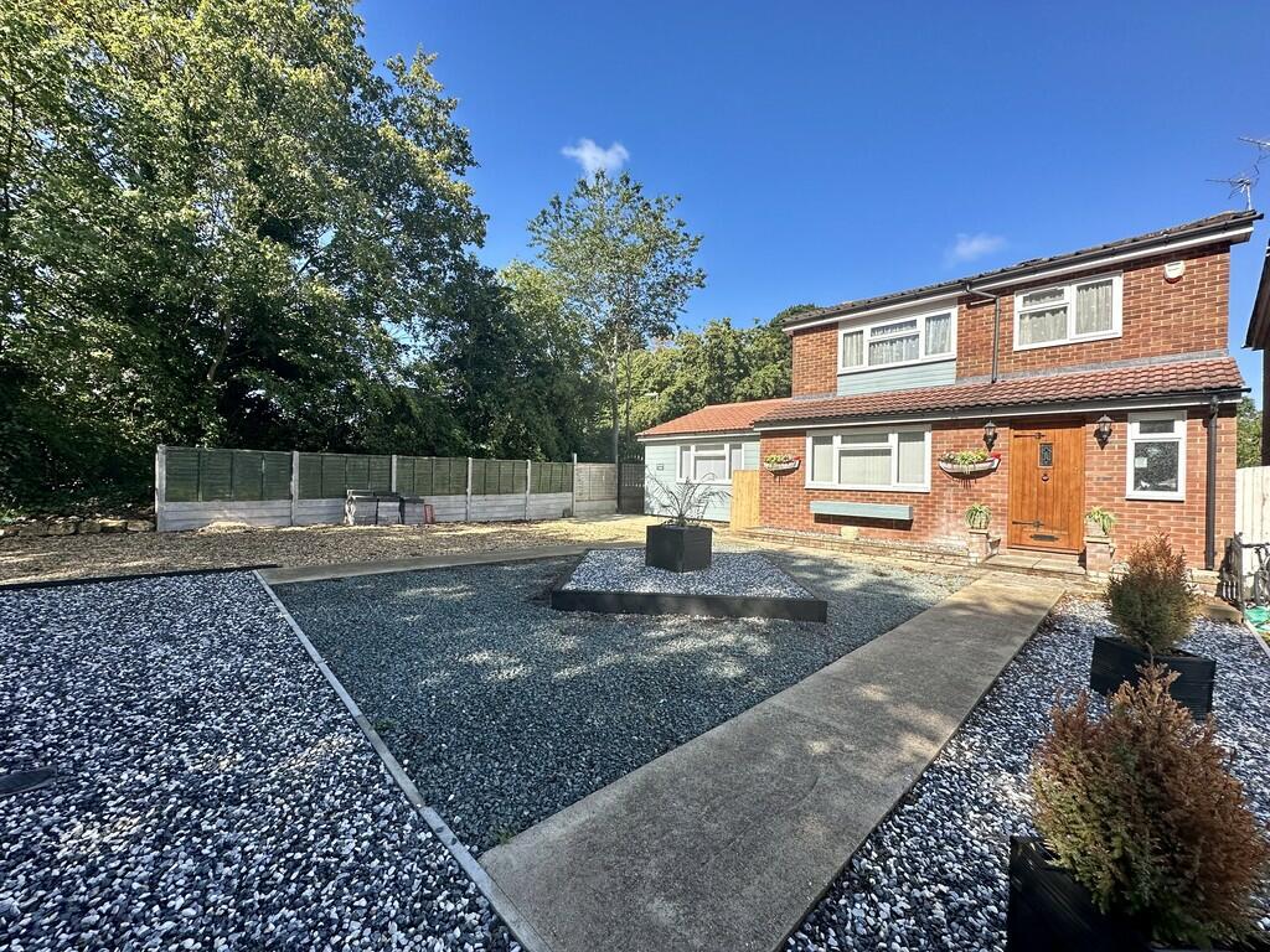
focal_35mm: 14
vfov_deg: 85.7
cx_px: 635
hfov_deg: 102.1
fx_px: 514
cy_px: 476
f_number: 2.2
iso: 40
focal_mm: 2.22
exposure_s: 1/1043
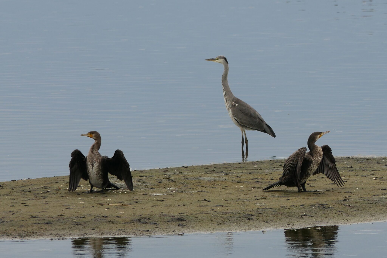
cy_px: 129
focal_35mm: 815
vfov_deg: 1.7
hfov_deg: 2.5
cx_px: 194
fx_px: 8760
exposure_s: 1/640
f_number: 4.5
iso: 125
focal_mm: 176
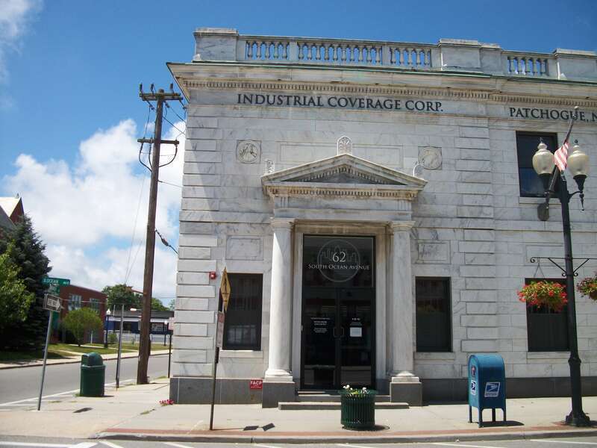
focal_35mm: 32
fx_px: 552
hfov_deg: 56.8
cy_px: 224
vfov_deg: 44.2
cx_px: 298
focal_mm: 5.7
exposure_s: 1/160
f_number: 8.8
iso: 80
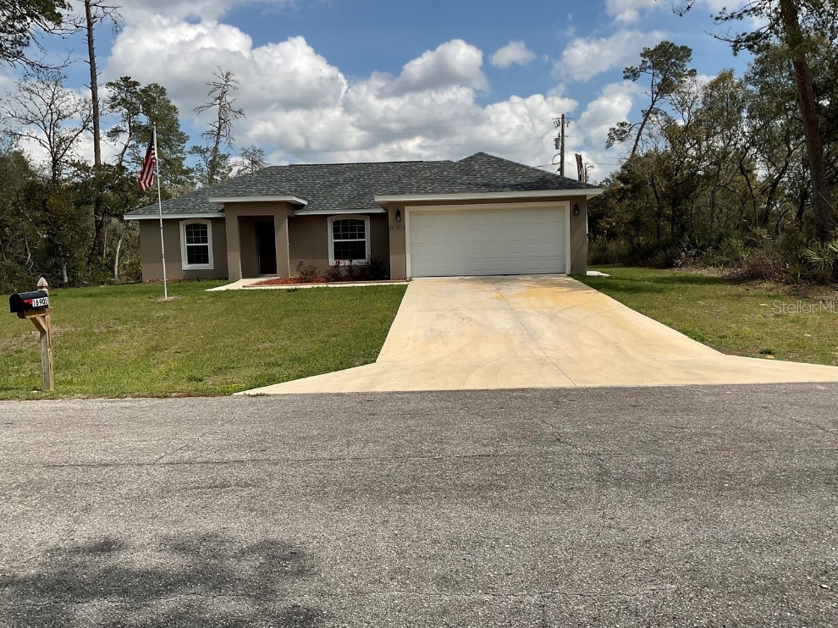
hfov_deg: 60.0
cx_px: 419
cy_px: 306
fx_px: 726
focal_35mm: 30
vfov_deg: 46.8
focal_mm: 3
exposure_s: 1/3788
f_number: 1.8
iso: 20
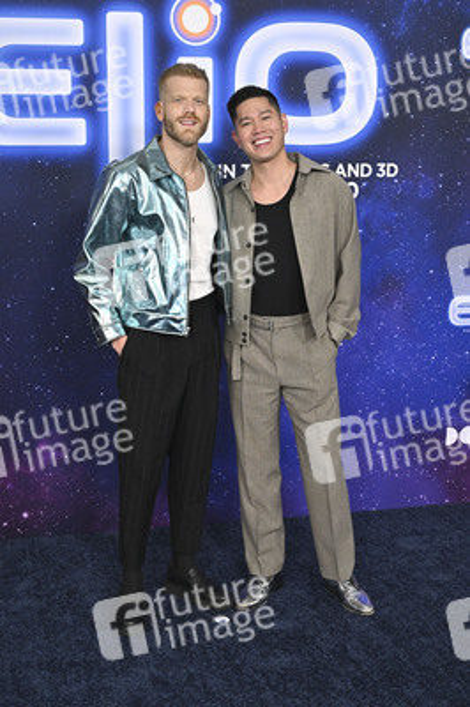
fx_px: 942
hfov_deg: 28.0
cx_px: 235
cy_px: 354
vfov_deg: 41.1
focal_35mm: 48
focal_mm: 48
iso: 1600
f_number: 5.6
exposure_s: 1/320
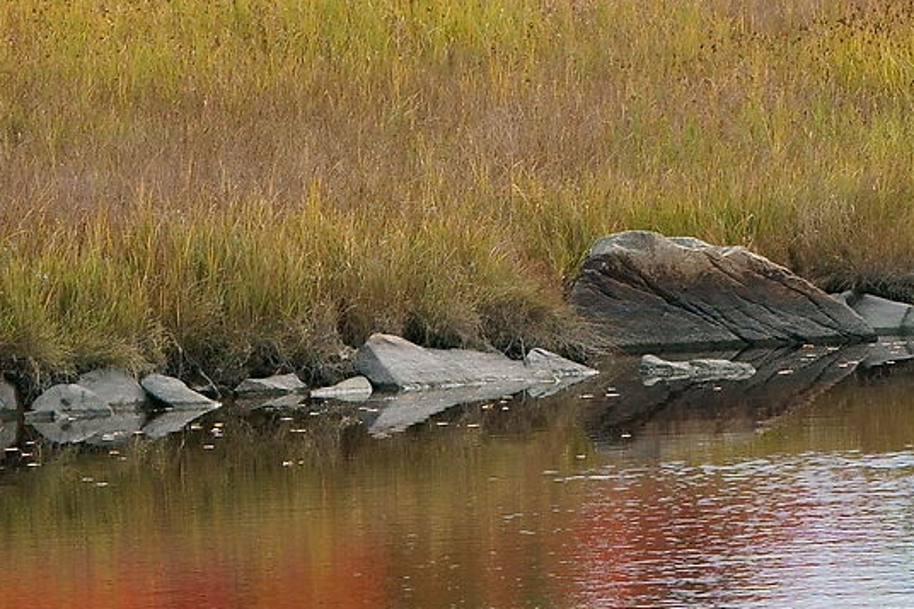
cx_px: 1122
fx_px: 14213
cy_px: -215
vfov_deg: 2.5
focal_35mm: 560
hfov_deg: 3.7
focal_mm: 125
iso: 500
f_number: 7.1
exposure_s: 1/640
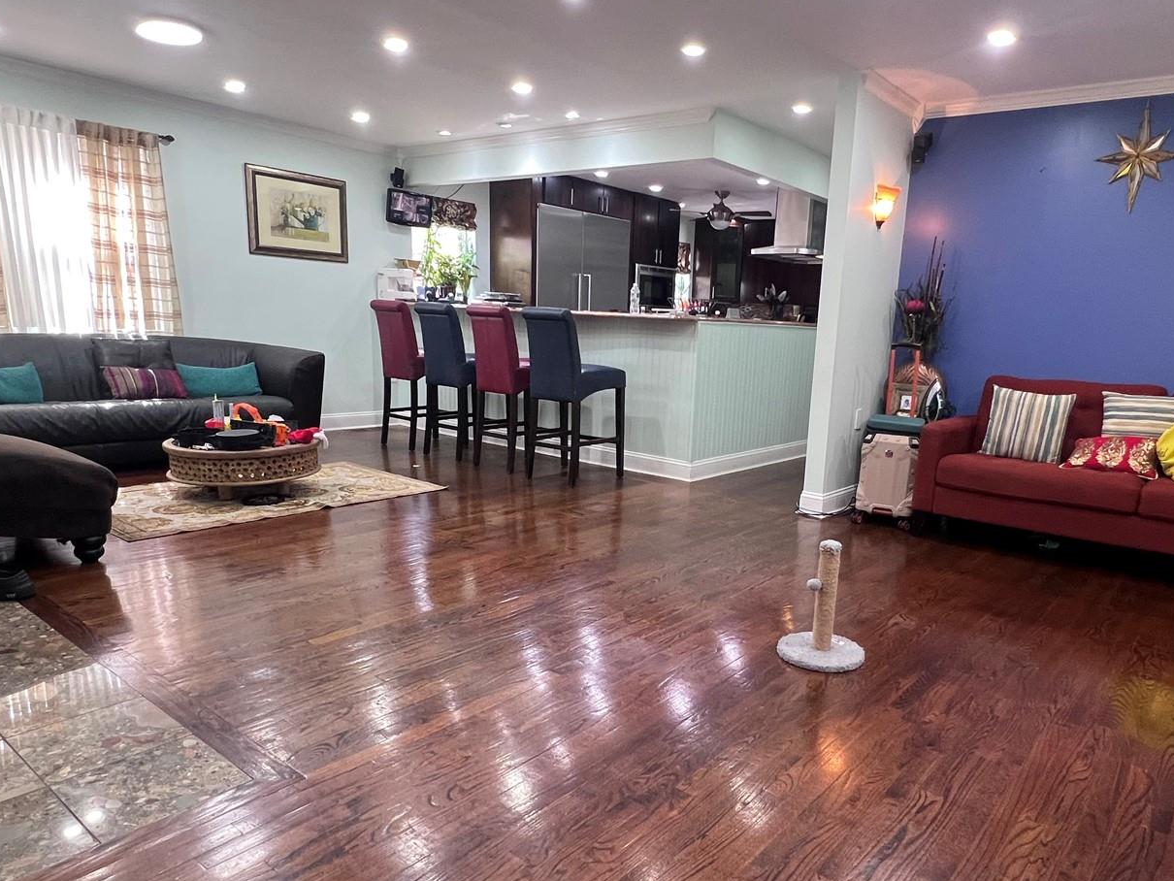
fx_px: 746
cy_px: 505
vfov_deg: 60.8
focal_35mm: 22
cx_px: 674
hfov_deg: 75.9
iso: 200
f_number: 1.8
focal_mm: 1.57
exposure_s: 1/60
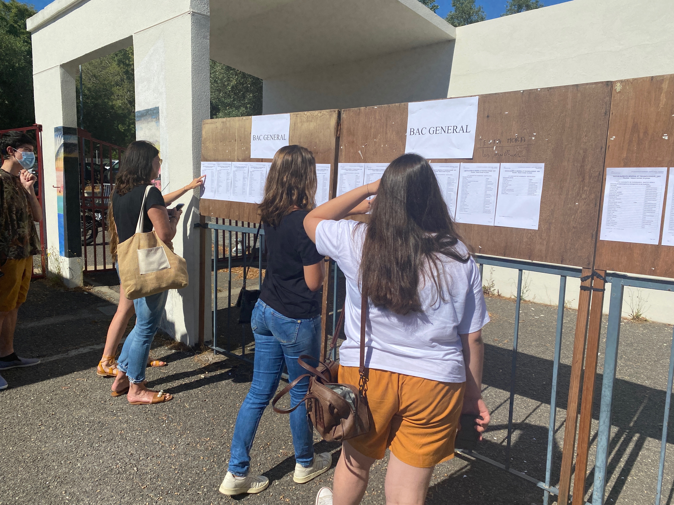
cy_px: 252
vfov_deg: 53.1
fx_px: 506
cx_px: 337
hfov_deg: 67.3
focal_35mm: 26
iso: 32
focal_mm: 4.25
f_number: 1.8
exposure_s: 1/5236
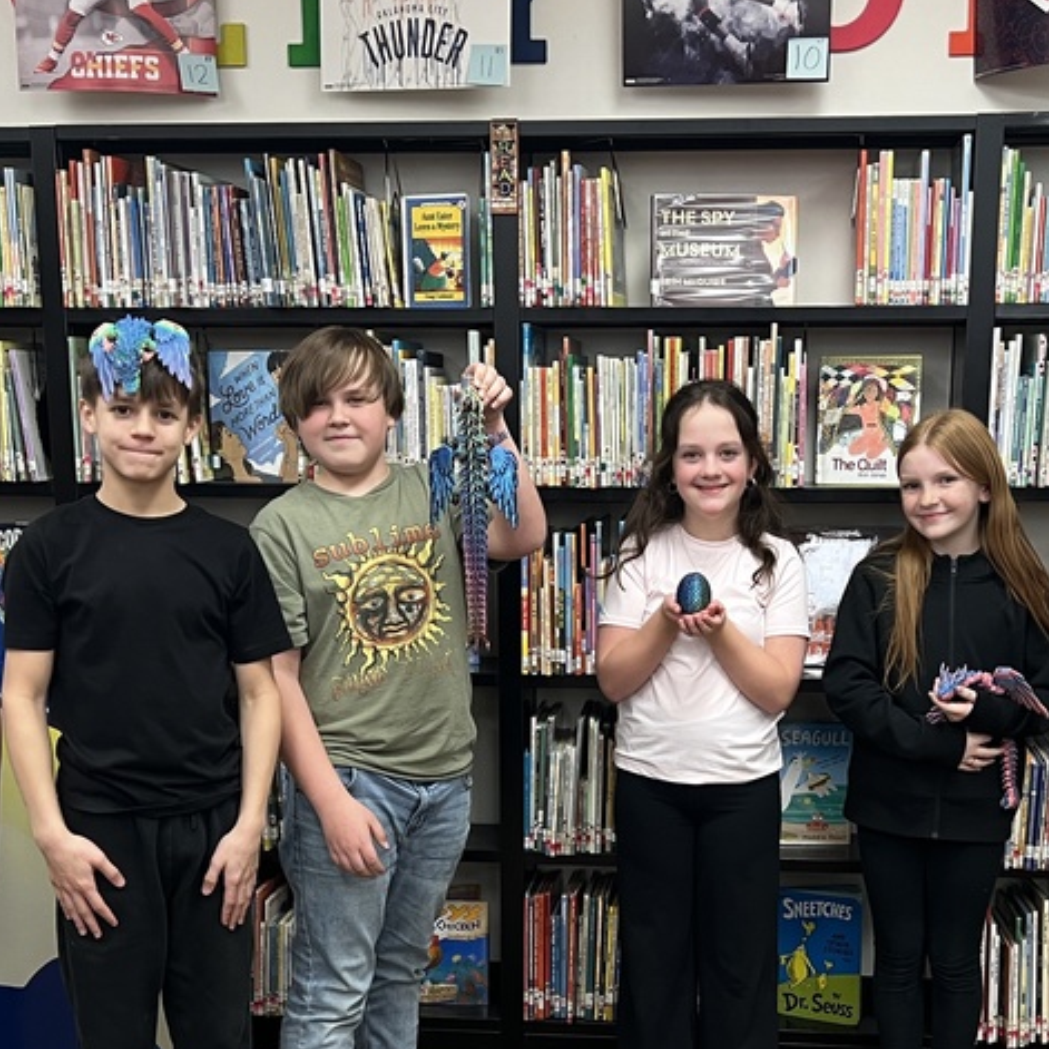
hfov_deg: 34.0
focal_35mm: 50
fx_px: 1714
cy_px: 755
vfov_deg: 33.5
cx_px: 559
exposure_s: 1/60
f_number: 1.5
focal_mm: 5.7
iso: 160
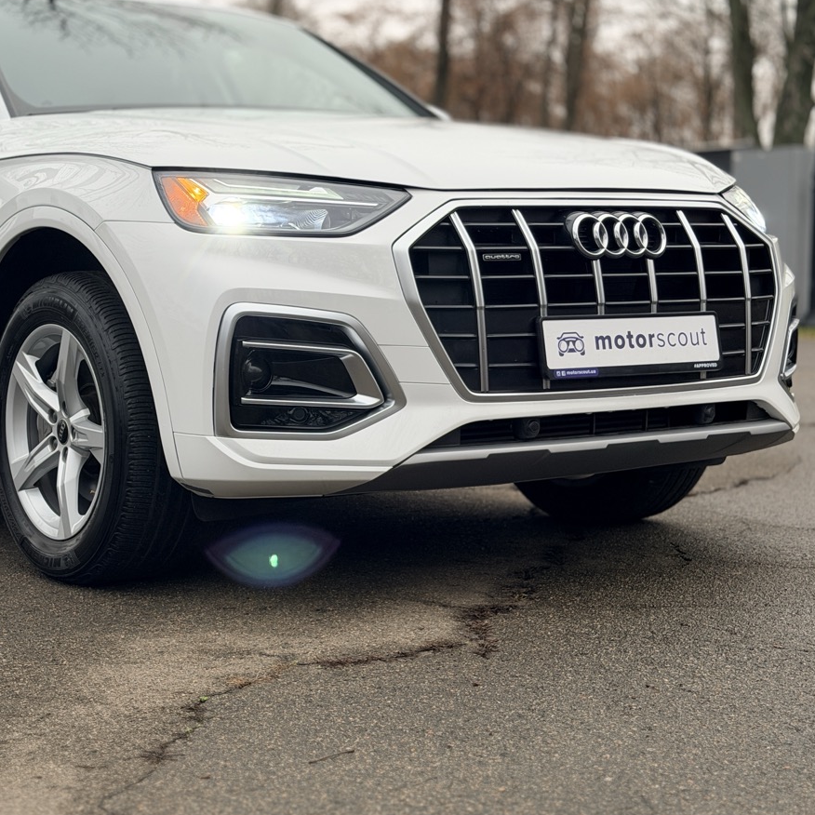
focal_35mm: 62
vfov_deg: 27.7
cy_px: 382
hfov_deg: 27.5
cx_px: 237
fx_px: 1651
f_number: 1.78
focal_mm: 6.76
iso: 80
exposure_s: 1/122
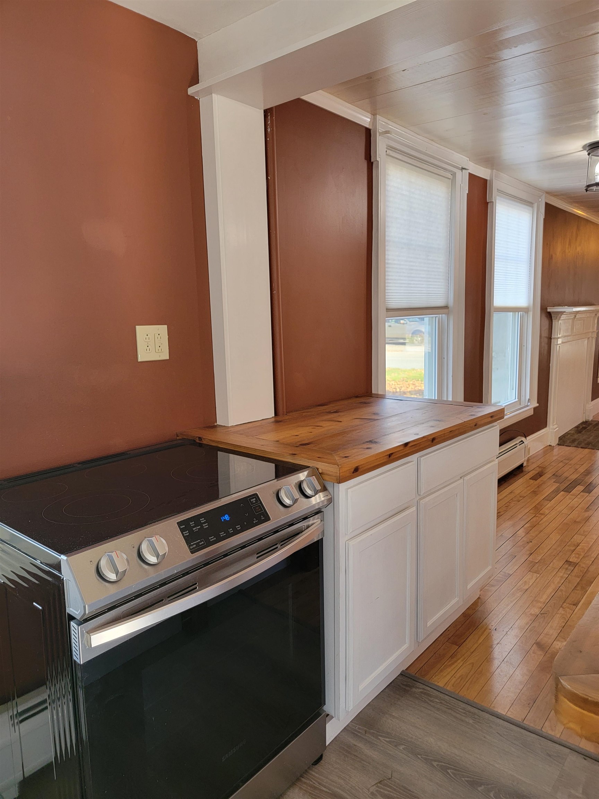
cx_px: 300
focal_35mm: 24
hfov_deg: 56.8
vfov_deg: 71.6
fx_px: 554
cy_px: 400
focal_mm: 6.7
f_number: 1.8
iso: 250
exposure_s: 1/120
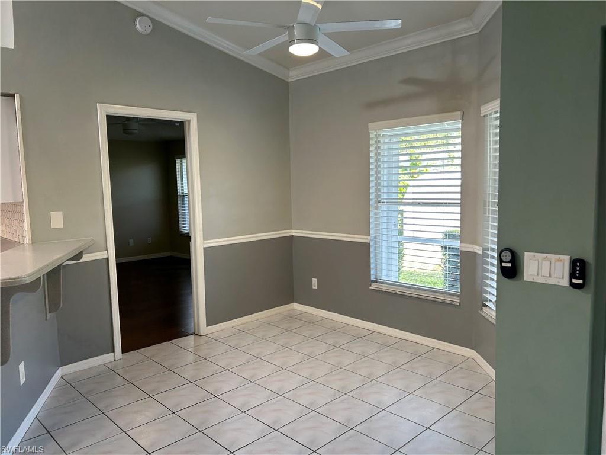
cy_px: 228
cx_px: 303
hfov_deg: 67.3
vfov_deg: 53.1
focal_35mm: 26
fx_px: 455
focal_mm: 5.7
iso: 80
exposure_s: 1/120
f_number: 1.5
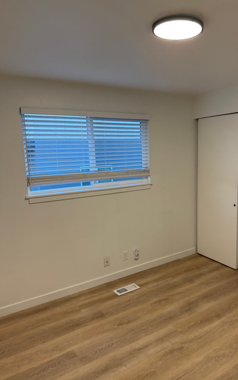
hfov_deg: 47.4
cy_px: 191
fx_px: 270
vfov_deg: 70.4
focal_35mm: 26
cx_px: 143
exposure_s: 1/120
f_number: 1.78
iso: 125
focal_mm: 6.76
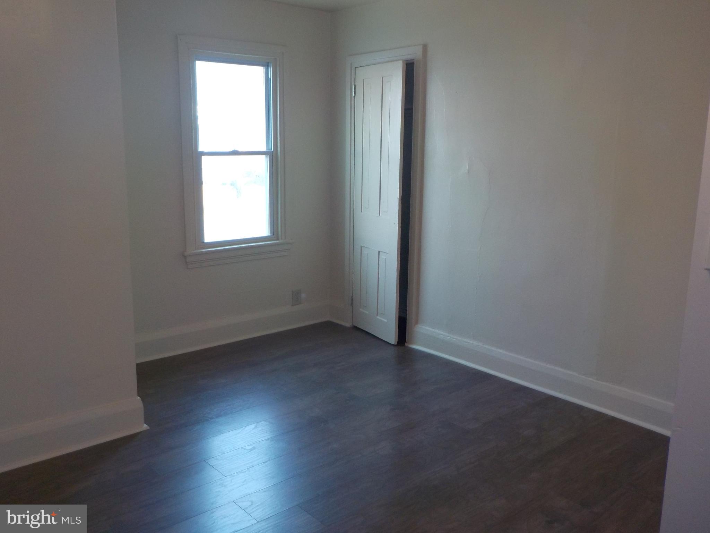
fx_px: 615
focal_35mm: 30
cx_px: 355
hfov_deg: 60.0
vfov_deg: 46.8
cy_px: 266
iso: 200
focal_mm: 4.1
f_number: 3.3
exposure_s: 1/30
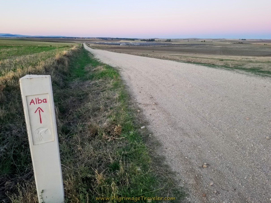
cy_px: 102
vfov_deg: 53.0
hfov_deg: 67.3
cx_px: 136
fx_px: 204
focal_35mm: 26
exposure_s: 1/60
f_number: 1.7
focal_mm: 4.3
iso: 80
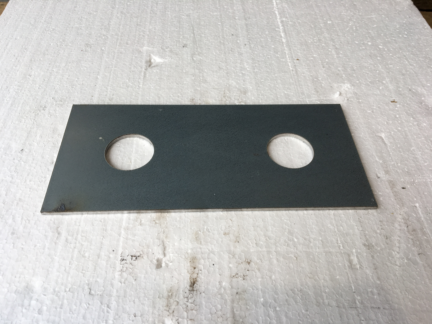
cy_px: 162
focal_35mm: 29
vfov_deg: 48.2
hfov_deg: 61.7
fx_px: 362
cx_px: 216
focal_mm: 4.15
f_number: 2.2
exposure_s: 1/120
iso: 25
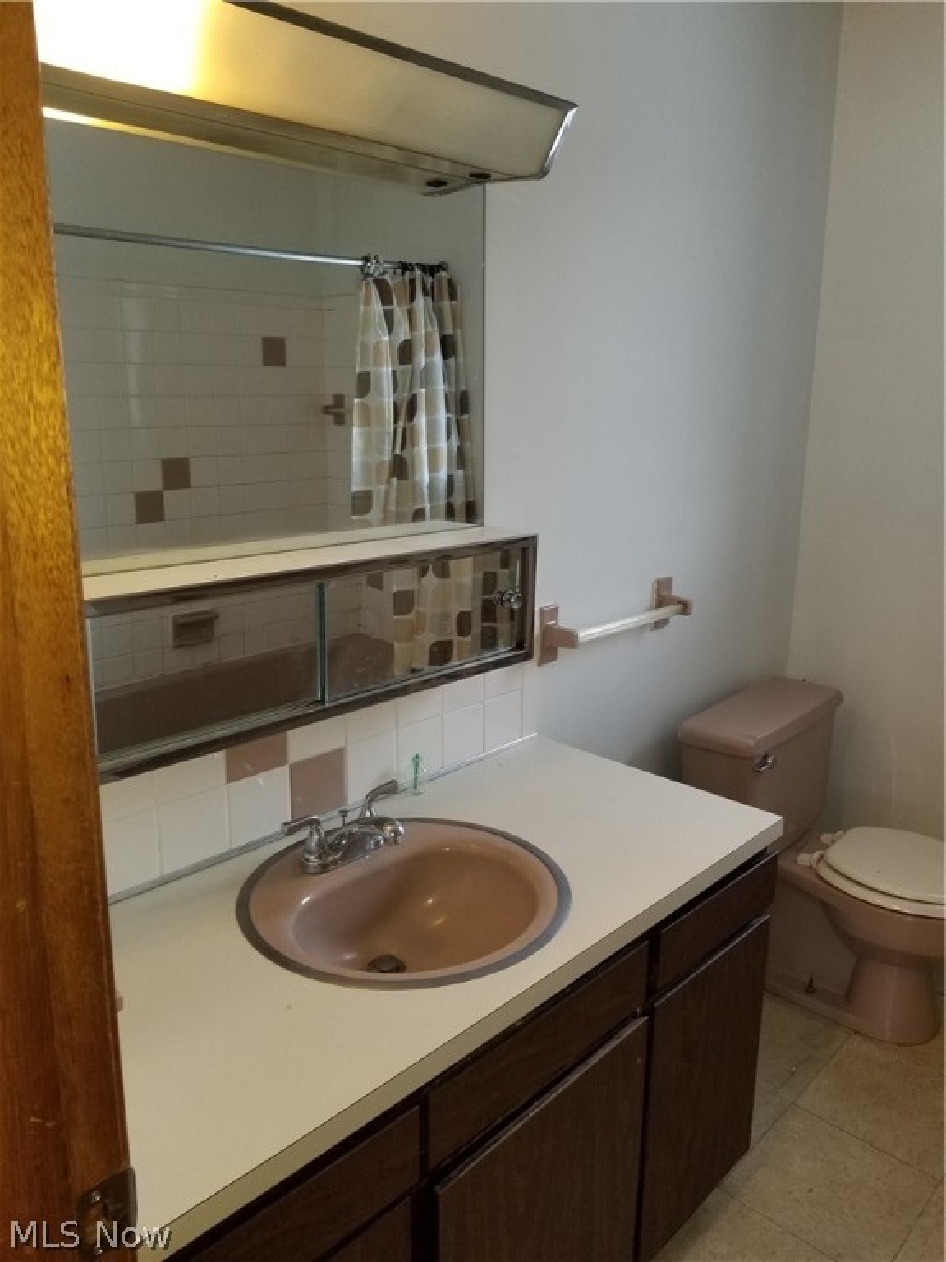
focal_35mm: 26
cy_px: 631
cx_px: 473
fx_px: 947
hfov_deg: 53.1
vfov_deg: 67.3
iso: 125
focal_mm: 4.25
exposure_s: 1/60
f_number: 1.7
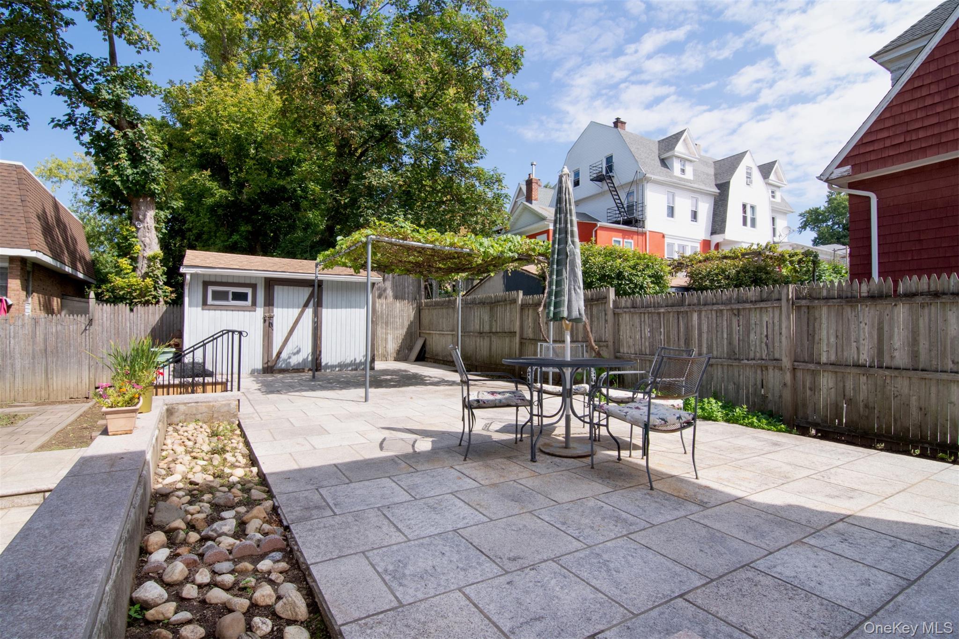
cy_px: 320
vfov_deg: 72.0
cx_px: 480
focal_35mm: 16
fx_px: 439
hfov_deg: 95.0
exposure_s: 1/250
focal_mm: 11
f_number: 14
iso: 500
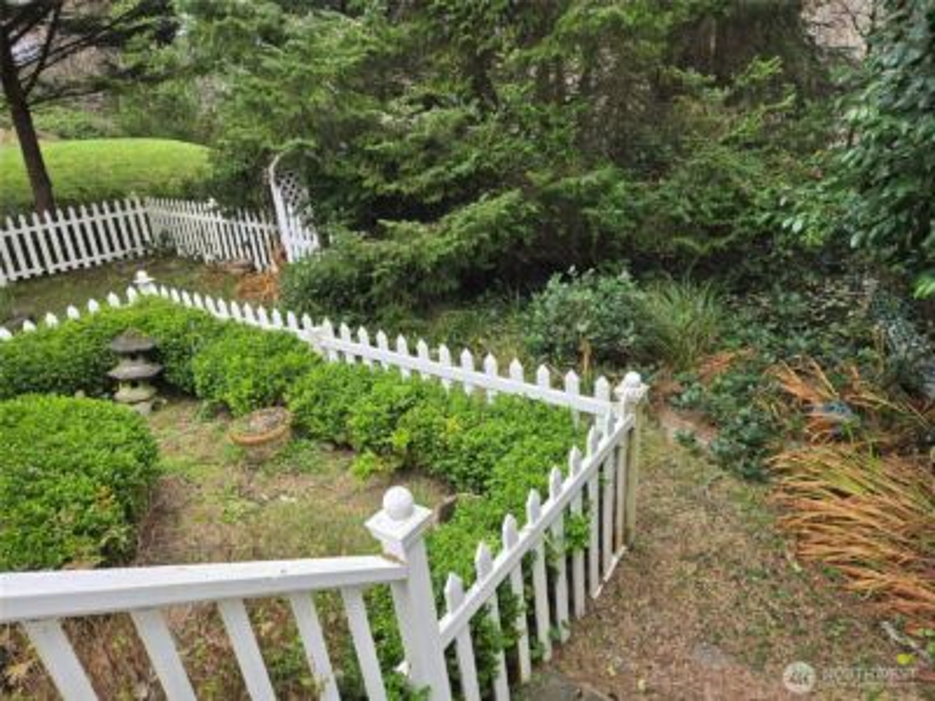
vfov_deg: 58.9
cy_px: 350
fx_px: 621
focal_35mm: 23
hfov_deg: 73.9
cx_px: 468
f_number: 1.8
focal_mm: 5.4
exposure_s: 1/180
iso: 40
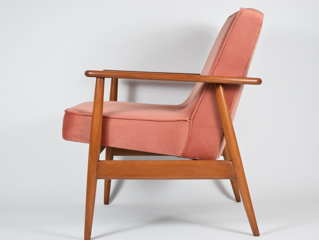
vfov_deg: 21.3
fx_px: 636
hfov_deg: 28.2
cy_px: 121
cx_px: 167
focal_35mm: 69
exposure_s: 1/125
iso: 1000
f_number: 5
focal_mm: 42
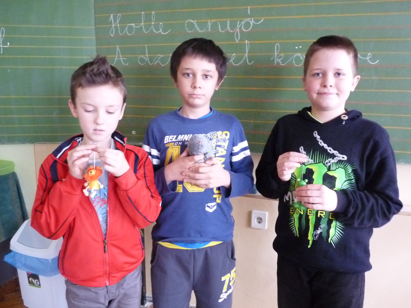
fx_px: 321
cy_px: 154
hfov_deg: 65.3
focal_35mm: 27
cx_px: 206
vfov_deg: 51.4
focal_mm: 4.8
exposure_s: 1/13
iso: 800
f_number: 2.8
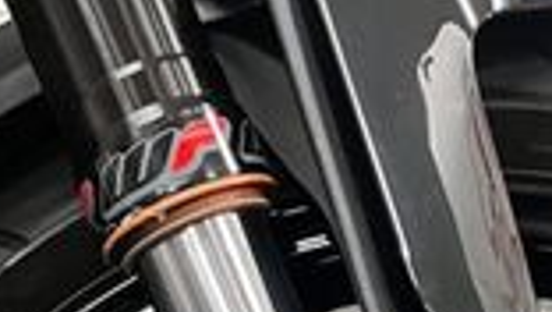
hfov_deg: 18.4
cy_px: 819
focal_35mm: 116
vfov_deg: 9.1
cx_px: 396
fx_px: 1699
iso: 320
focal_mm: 5.1
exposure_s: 1/50
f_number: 1.6
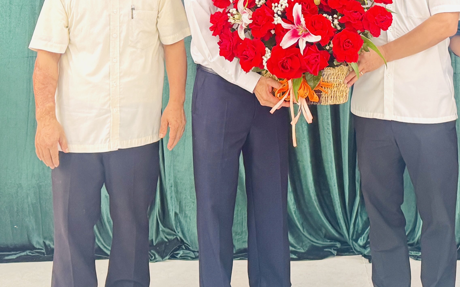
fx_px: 802
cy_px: -119
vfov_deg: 18.4
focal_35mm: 64
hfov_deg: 31.8
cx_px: 293
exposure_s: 1/60
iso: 320
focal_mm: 6.76
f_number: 1.78
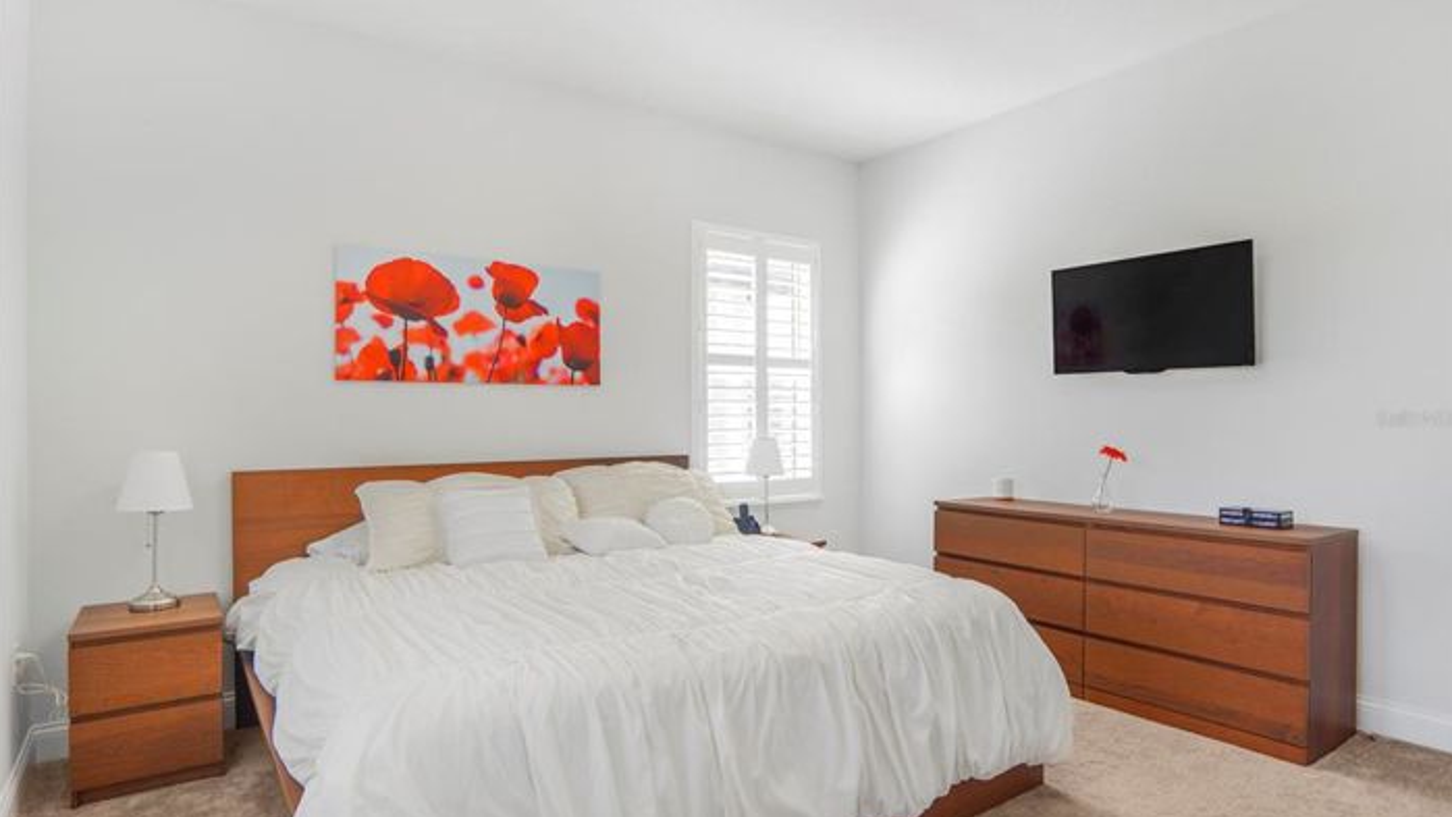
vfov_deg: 58.3
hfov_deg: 89.6
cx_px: 726
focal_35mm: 19
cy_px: 418
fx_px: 731
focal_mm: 12
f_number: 3.2
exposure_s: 1/80
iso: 100
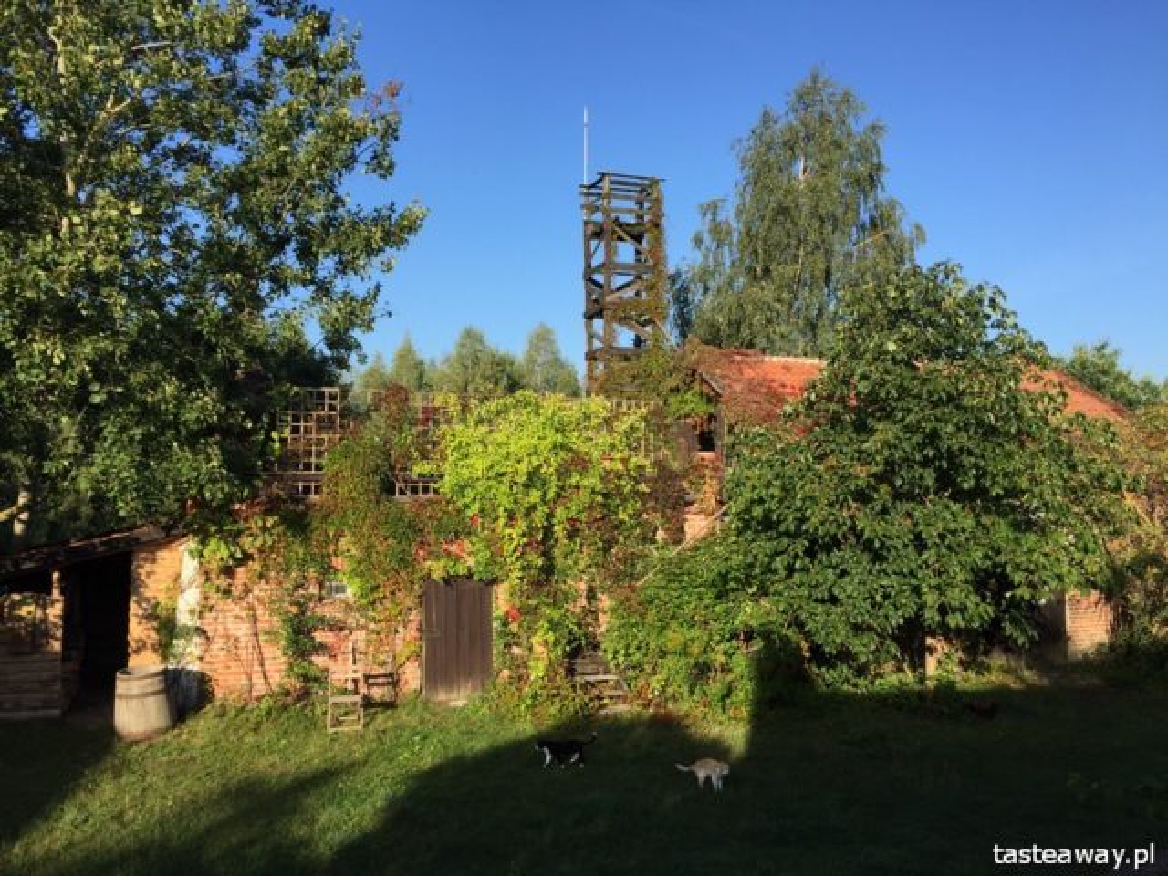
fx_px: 979
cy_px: 438
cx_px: 584
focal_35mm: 29
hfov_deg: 61.7
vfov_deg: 48.2
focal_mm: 4.15
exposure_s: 1/1130
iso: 32
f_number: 2.2
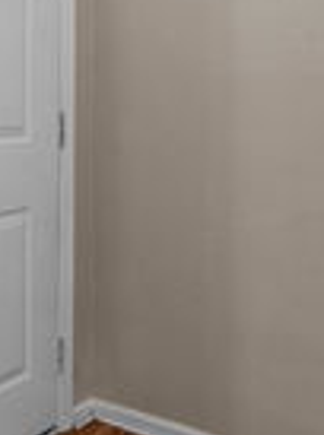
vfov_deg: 35.1
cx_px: -30
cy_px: 130
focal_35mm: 54
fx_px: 677
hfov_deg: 25.1
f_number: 8
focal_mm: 16
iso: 2500
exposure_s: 1/20
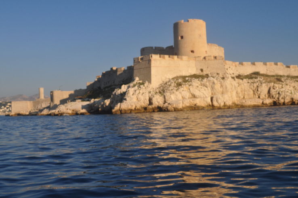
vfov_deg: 30.8
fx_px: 360
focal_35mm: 44
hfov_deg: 45.0
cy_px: 99
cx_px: 149
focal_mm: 29
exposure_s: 1/500
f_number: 11
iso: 200
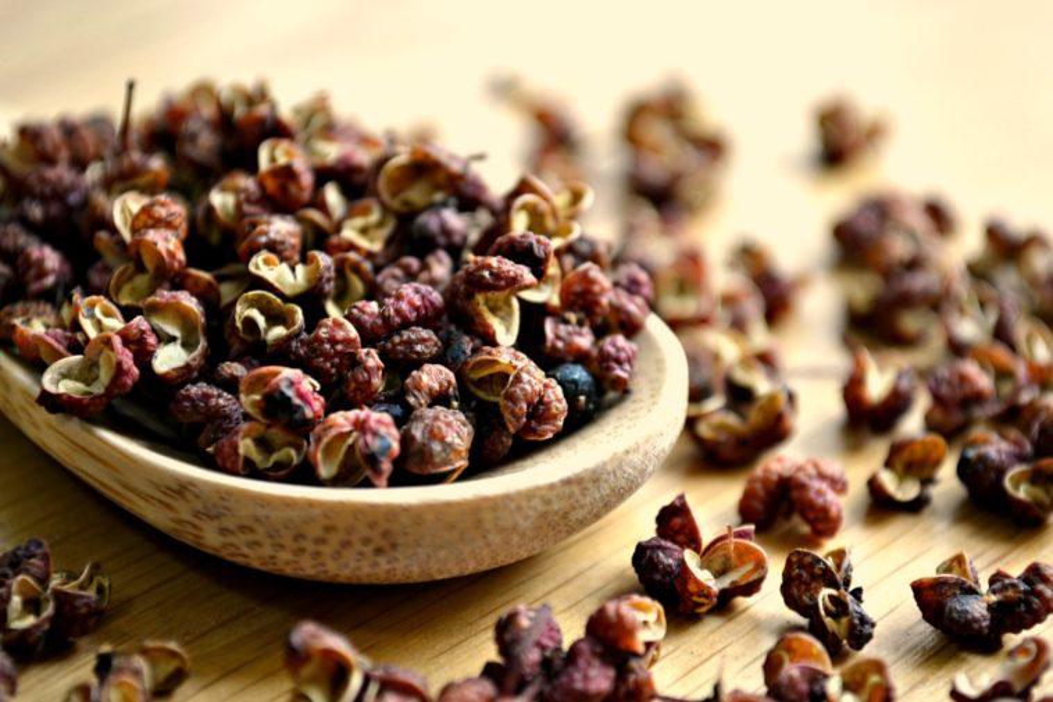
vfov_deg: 16.5
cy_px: 351
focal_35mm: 82
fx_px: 2412
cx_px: 526
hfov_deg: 24.6
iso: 400
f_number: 5.6
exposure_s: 1/40
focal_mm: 55
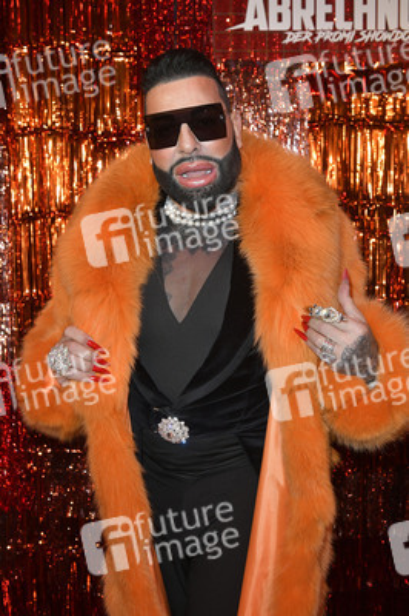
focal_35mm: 50
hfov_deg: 26.9
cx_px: 204
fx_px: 853
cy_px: 308
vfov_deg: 39.6
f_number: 6.3
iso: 1600
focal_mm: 50
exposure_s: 1/250
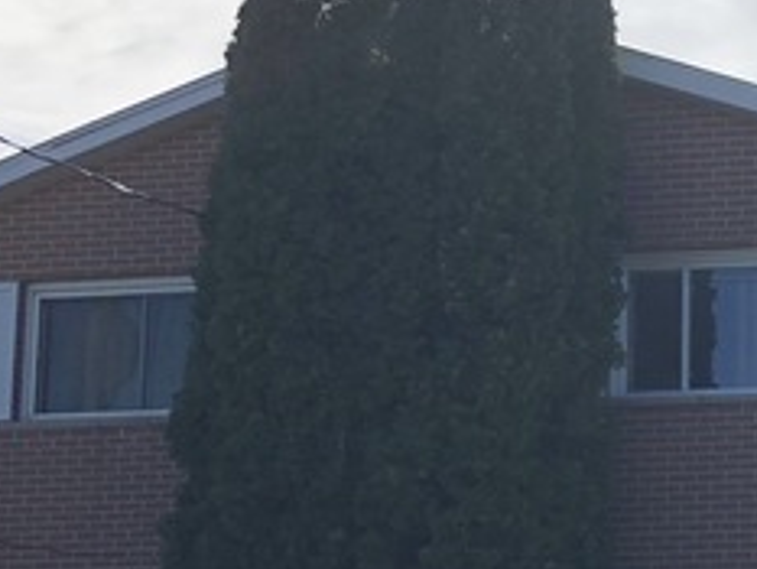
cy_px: 540
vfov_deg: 15.2
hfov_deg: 18.7
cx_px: 1043
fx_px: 2100
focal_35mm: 96
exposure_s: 1/4367
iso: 20
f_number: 1.8
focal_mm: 3.99
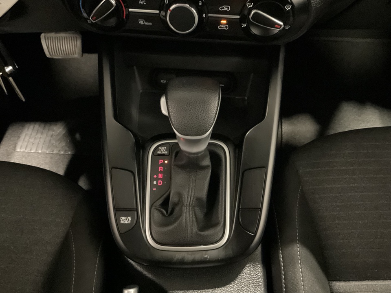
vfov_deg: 48.2
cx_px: 196
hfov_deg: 61.7
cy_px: 146
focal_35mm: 29
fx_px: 328
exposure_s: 1/15
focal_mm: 3
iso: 1600
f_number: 1.8
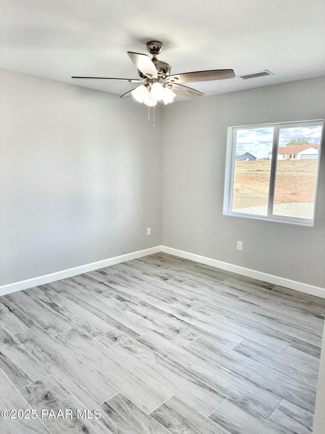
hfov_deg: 56.8
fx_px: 300
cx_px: 162
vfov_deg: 71.6
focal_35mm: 24
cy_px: 217
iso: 80
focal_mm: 6.76
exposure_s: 1/170
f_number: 1.78
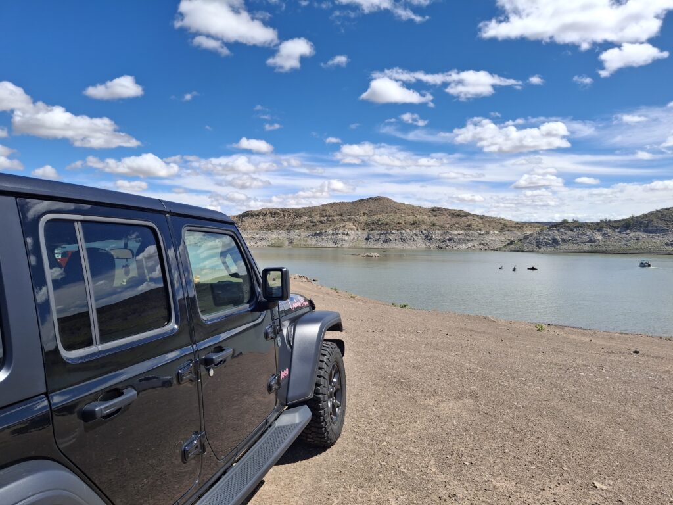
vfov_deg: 54.9
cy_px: 252
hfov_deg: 69.4
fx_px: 486
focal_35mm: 25
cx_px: 336
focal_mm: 4.69
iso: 32
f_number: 1.8
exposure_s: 1/2309
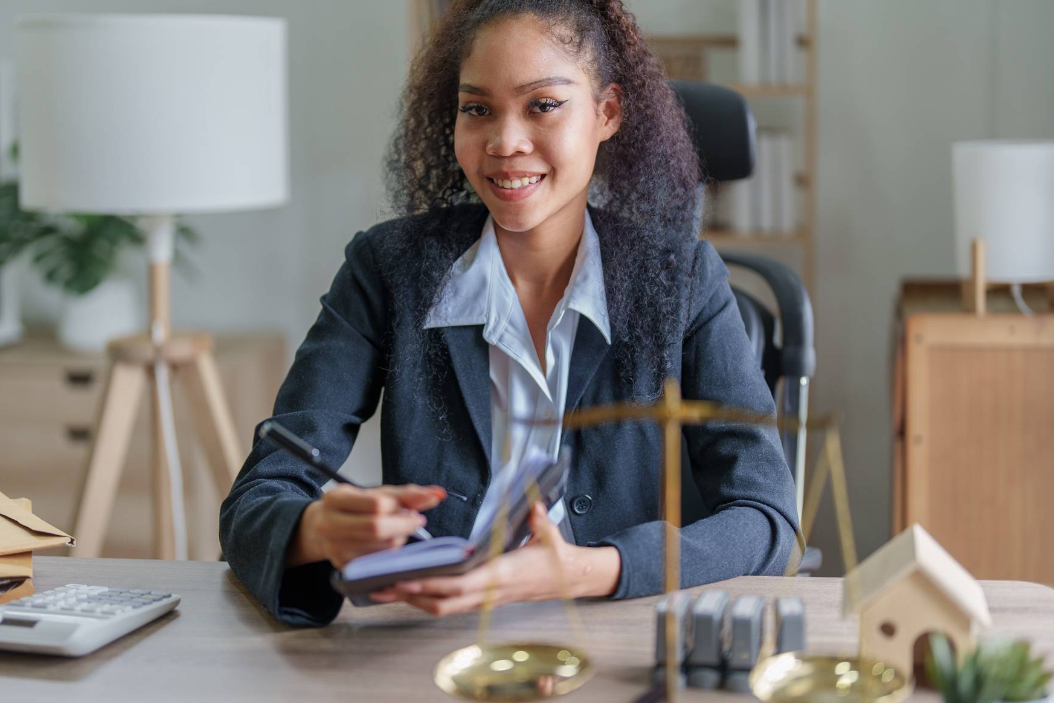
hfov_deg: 36.2
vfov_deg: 24.6
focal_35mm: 55
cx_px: 495
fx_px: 1610
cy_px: 354
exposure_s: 1/250
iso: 160
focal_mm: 50
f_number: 1.2
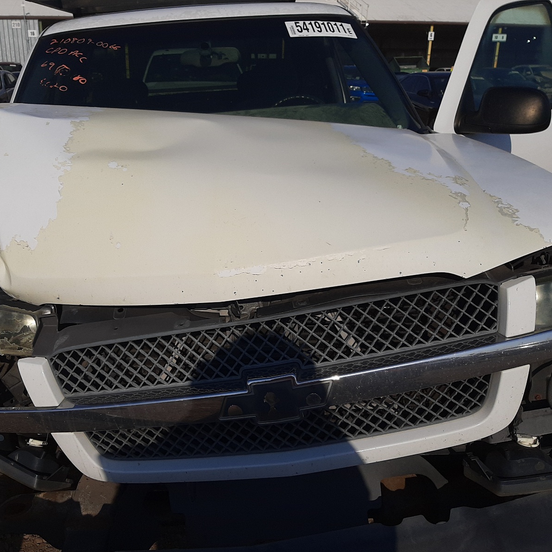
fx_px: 559
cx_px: 229
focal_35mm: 31
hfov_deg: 52.3
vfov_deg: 52.5
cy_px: 279
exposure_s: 1/10000
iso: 100
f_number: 1.7
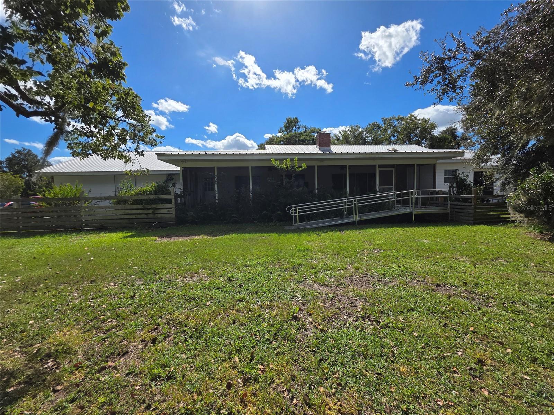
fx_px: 208
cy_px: 208
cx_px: 277
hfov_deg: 106.2
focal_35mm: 13
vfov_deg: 89.9
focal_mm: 2.2
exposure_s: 1/3203
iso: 40
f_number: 1.9
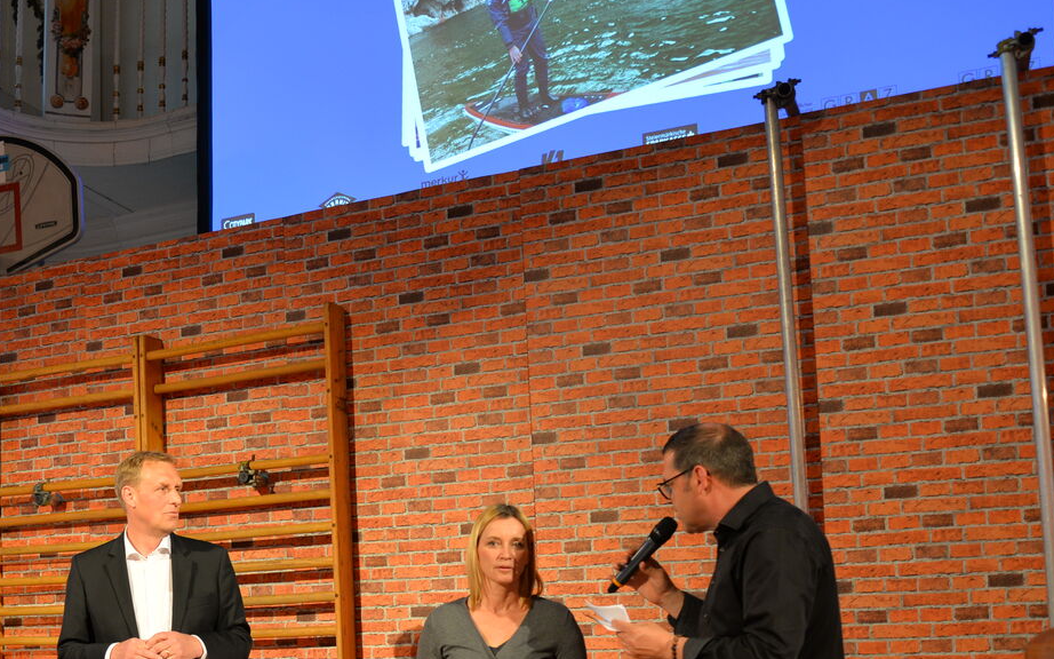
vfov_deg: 28.8
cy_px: 583
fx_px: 1235
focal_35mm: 43
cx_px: 330
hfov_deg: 45.3
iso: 500
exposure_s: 1/60
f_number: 4
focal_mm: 24
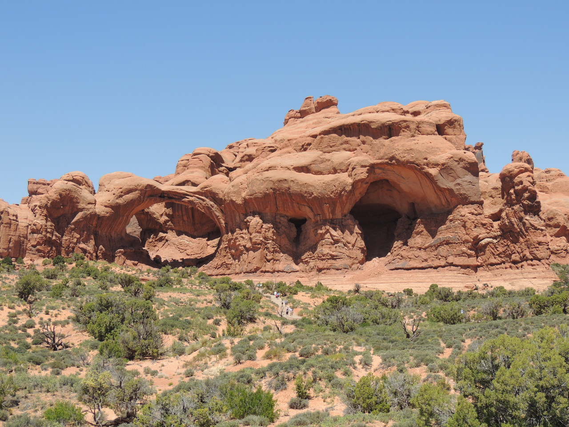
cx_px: 284
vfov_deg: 29.1
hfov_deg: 38.2
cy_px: 214
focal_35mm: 50
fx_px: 822
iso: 100
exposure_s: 1/800
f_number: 3.6
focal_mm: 8.9
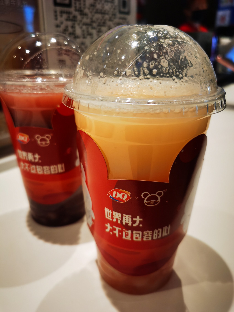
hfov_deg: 51.4
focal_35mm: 27
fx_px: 243
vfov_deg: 65.3
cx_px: 117
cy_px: 156
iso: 80
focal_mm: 5.56
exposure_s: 1/100
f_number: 1.6
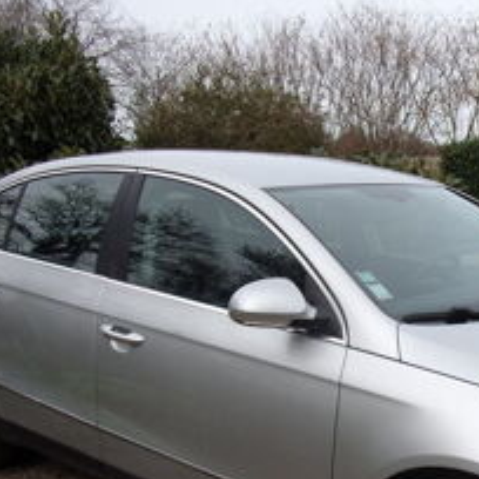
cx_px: 362
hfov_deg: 33.3
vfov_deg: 33.5
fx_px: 783
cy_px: 343
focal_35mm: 50
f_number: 3.3
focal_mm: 4.3
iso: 80
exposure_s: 1/450
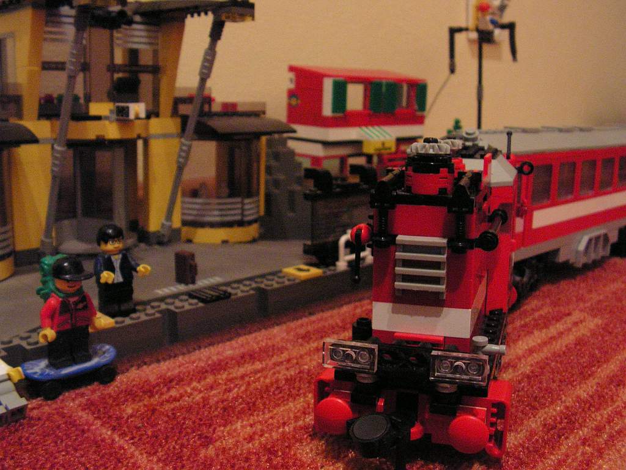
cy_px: 235
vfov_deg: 39.7
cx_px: 313
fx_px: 651
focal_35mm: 36
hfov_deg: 51.4
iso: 400
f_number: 3.2
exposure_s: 1/5
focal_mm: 6
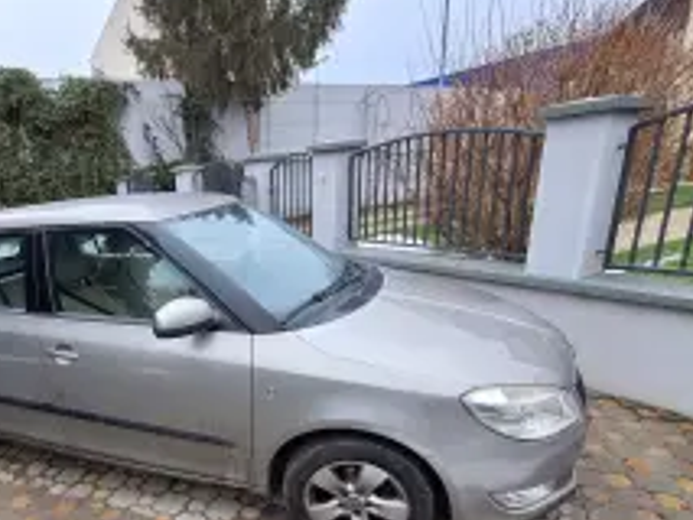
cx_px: 195
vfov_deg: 59.6
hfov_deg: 72.4
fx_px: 441
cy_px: 351
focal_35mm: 22
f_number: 2.2
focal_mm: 1.74
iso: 50
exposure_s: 1/100
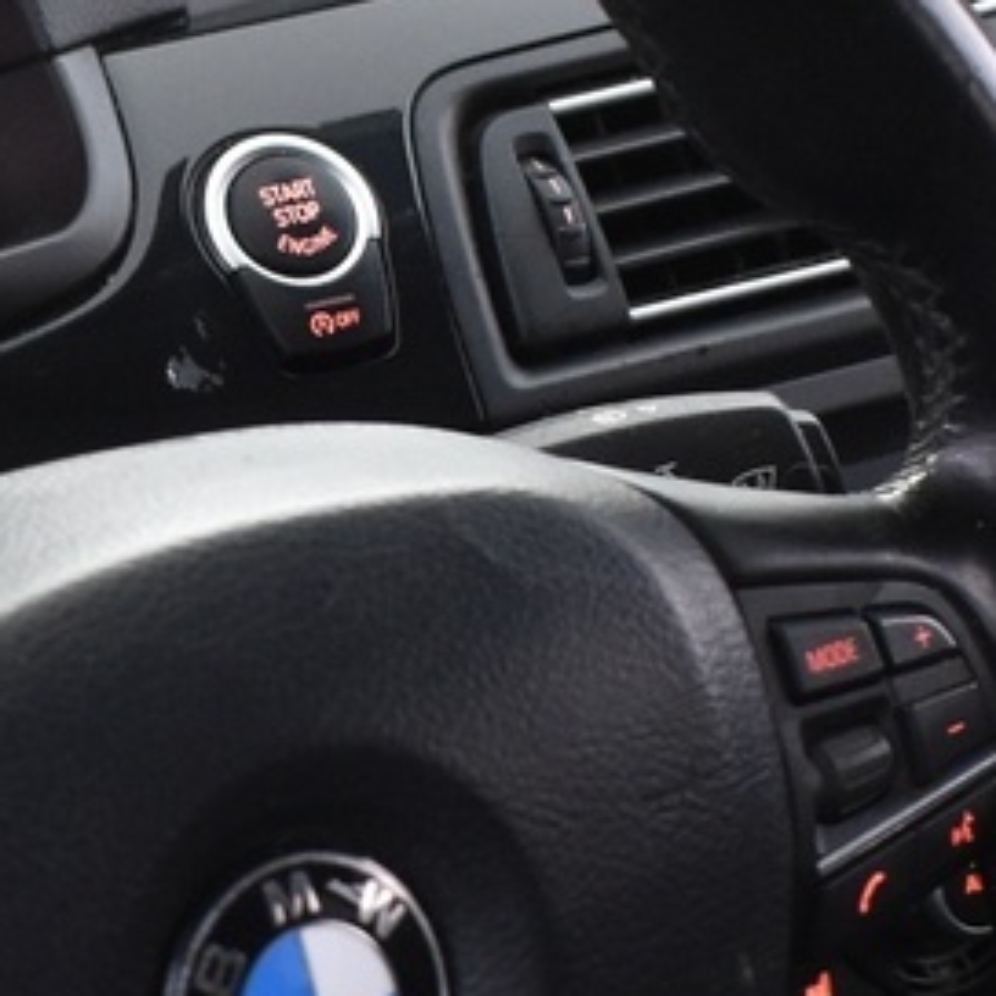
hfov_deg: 11.3
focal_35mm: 152
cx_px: -103
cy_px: 996
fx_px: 4948
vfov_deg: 11.4
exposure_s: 1/8
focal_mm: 20
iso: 1250
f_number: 5
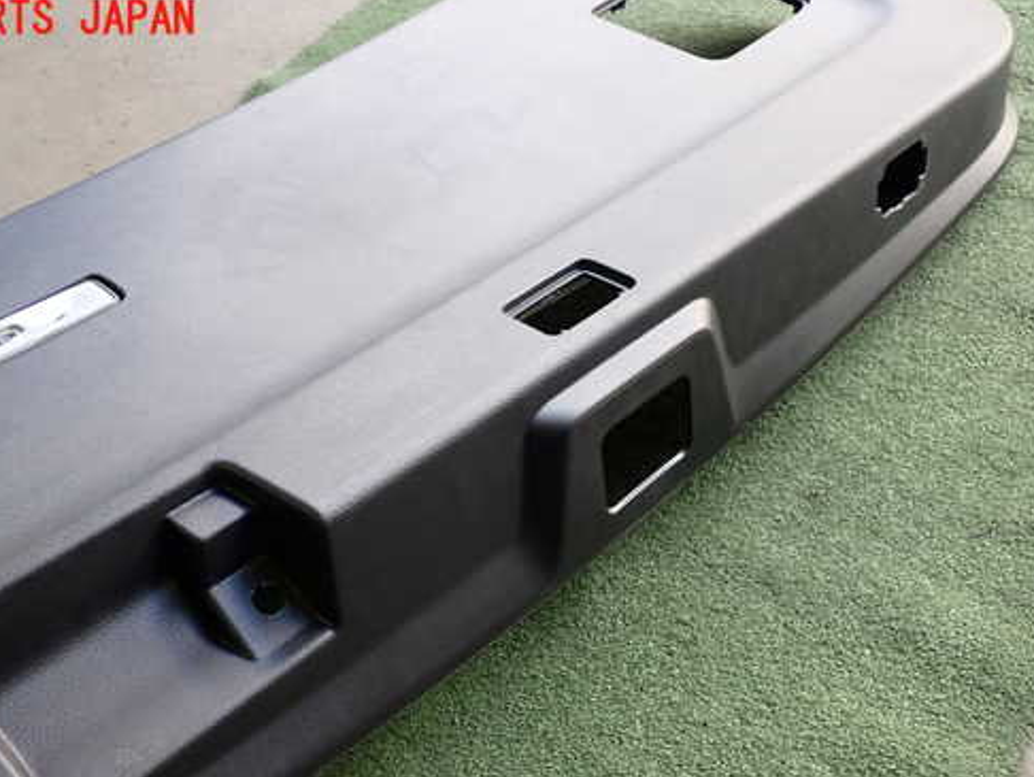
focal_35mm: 37
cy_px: 473
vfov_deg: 38.5
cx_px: 447
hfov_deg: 50.0
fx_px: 1106
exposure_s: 1/40
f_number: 2.3
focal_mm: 5.4
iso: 200
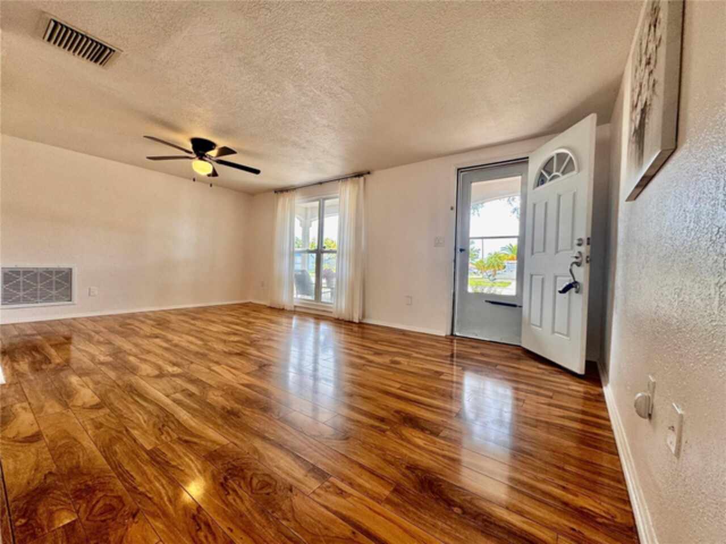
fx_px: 294
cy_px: 272
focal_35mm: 14
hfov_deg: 102.1
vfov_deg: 85.7
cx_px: 363
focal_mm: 2.22
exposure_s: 1/120
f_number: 2.2
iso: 80
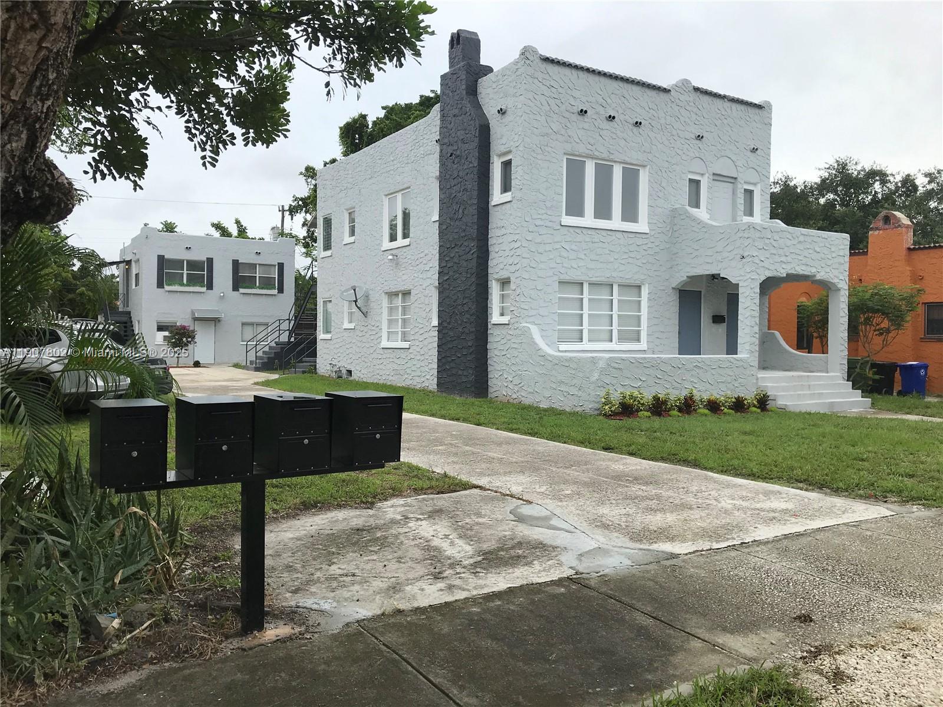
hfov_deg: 63.4
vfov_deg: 49.7
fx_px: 763
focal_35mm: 28
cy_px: 354
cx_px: 472
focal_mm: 3.99
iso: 20
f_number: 1.8
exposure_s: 1/1330
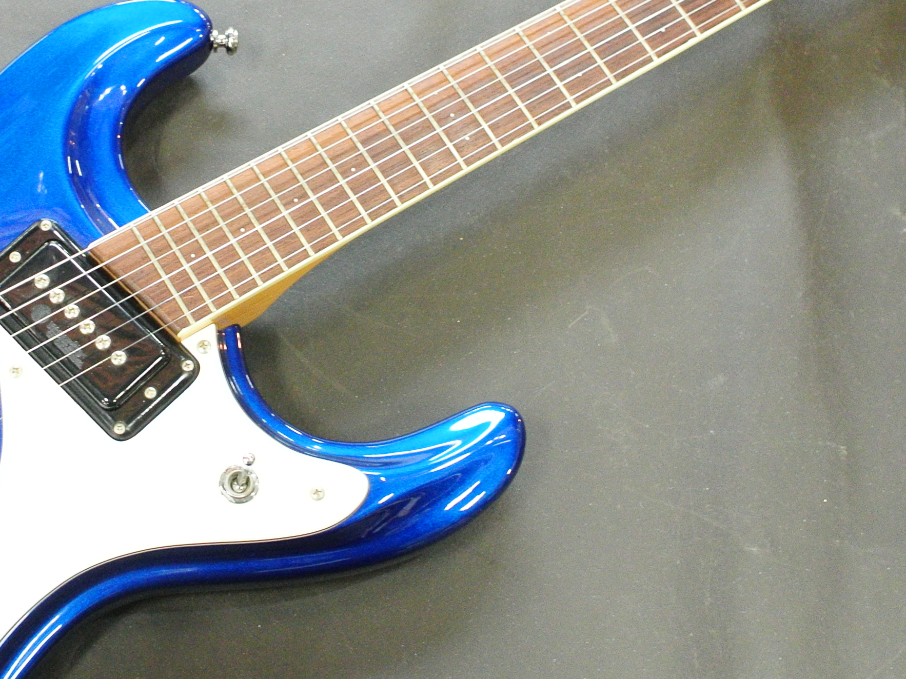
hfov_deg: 33.3
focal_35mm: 57
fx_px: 1492
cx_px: 267
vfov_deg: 25.6
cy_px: 281
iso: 800
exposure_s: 1/30
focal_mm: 10
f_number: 2.8
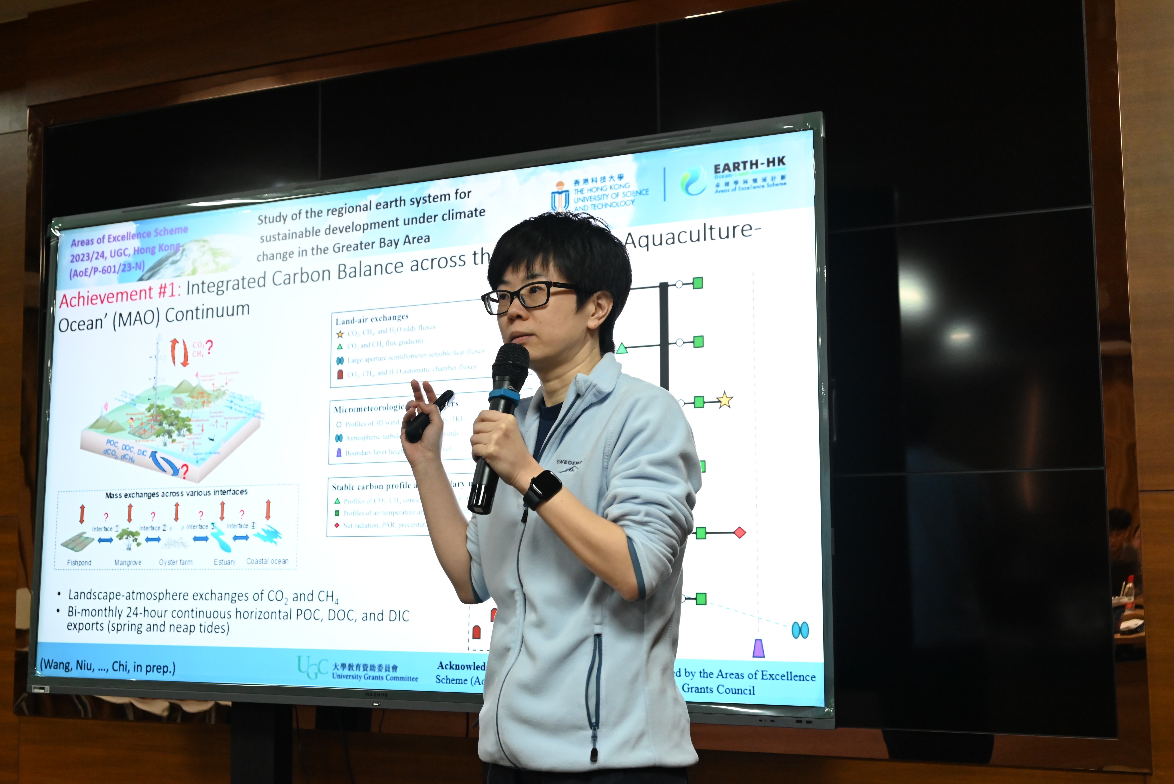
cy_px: 392
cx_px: 587
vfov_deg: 31.2
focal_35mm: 43
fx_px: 1403
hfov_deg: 45.4
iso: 3200
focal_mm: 43
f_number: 5.6
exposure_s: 1/125
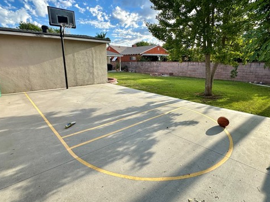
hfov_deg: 84.6
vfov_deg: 68.6
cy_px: 96
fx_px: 148
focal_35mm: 19
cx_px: 132
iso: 40
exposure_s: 1/527
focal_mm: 2.22
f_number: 2.2
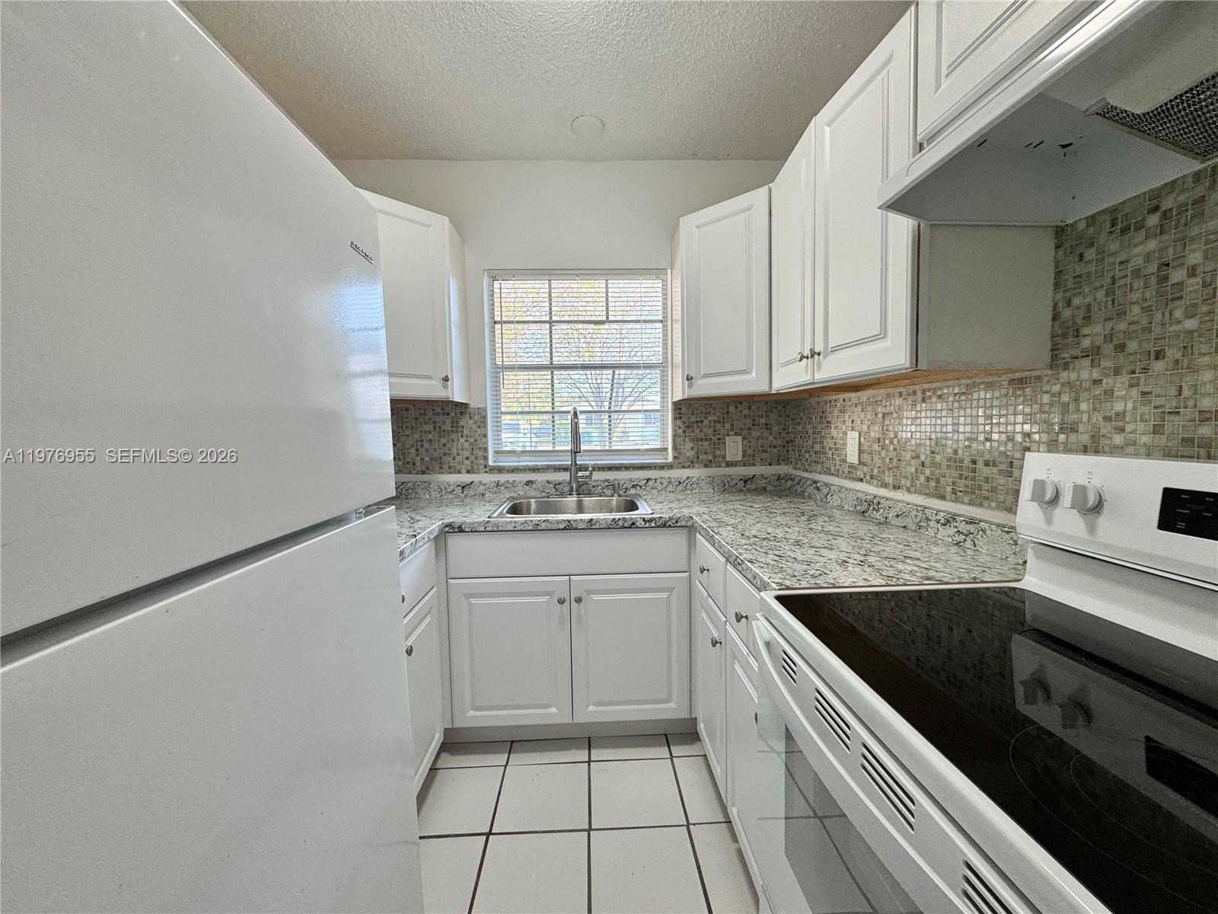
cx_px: 609
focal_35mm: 14
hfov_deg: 102.1
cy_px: 457
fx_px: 493
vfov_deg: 85.7
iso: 100
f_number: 2.2
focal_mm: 2.22
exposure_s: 1/120
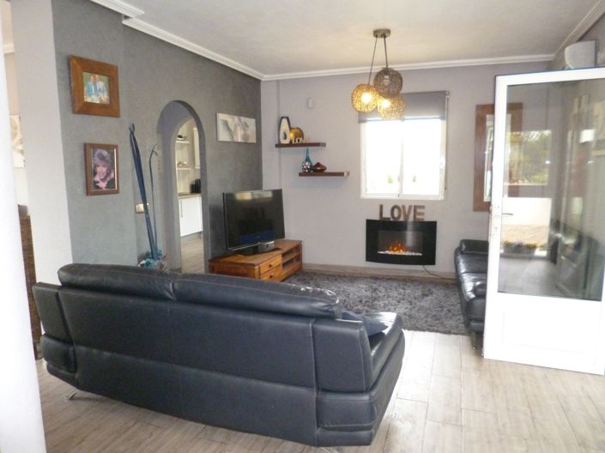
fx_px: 419
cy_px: 226
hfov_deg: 71.6
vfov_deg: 56.8
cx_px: 302
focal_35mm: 24
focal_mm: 4.3
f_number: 2.5
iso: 500
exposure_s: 1/60
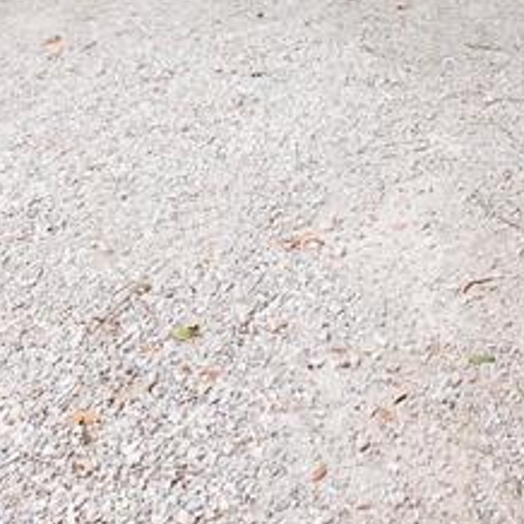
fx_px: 993
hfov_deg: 29.2
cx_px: 382
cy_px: -232
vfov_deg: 24.1
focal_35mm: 58
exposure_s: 1/25
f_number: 11
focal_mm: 7
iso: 400
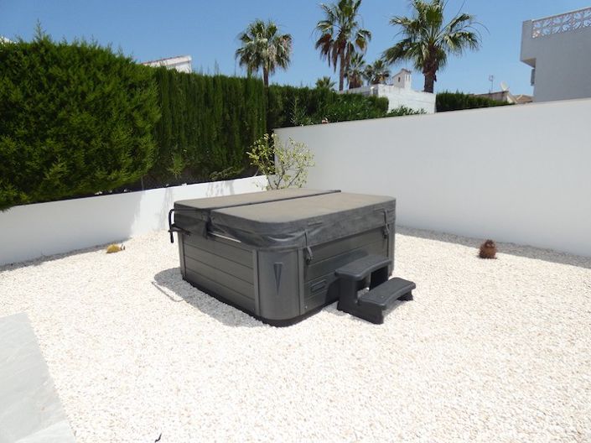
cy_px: 222
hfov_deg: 81.8
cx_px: 296
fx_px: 341
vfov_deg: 65.9
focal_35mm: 20
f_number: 2.8
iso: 80
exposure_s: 1/2000
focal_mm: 3.6
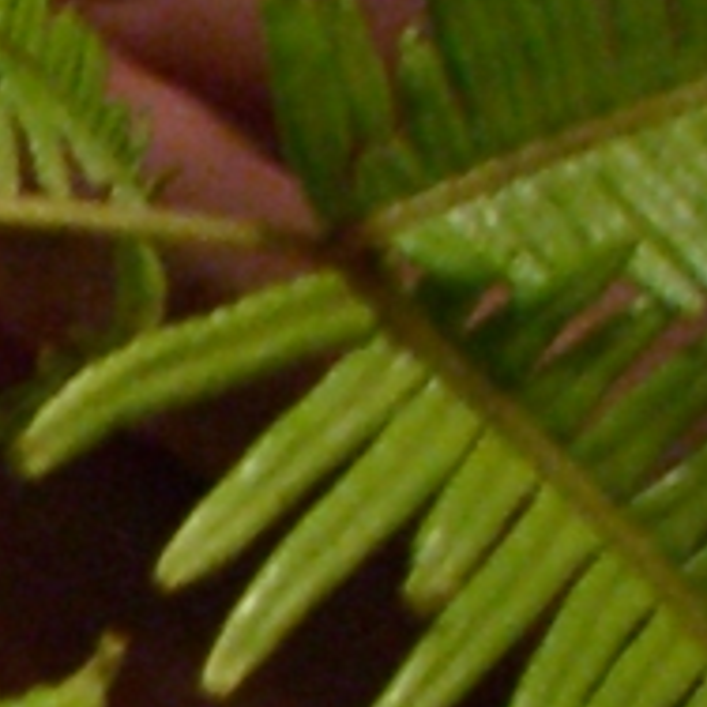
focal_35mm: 286
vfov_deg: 6.0
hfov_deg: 5.4
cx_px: -2110
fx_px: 6609
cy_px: 1143
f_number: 2.7
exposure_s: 1/100
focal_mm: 6.2
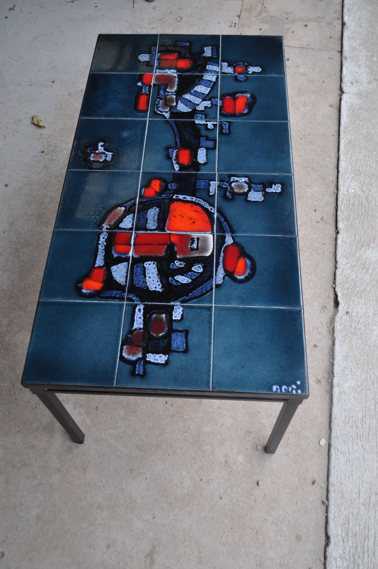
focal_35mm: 33
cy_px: 284
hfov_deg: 39.9
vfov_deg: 57.3
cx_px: 189
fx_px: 521
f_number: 4.5
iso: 400
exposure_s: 1/80
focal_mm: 22
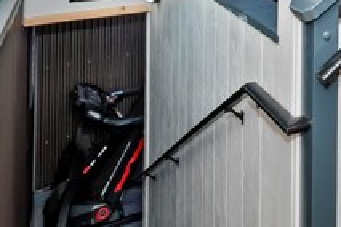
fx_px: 426
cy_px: -84
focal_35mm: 45
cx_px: 359
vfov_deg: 25.0
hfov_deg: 37.7
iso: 400
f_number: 8
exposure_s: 1/30
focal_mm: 10
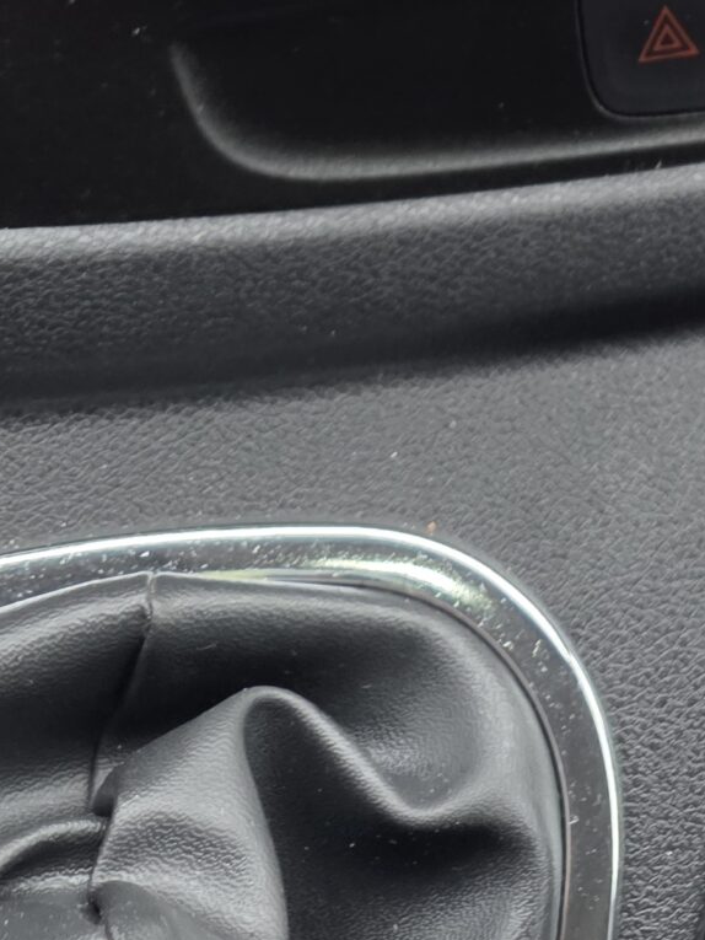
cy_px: -560
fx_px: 2090
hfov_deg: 18.5
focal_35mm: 77
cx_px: 766
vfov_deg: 20.7
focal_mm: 6.25
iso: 400
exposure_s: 1/100
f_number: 1.7
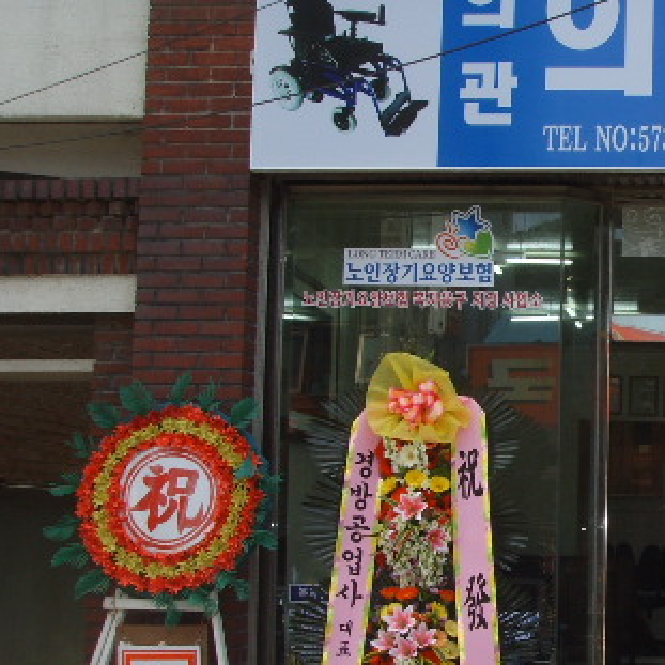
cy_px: 428
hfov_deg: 23.2
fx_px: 1543
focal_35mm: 71
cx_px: 676
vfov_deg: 24.2
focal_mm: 6.6
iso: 50
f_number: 6.3
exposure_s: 1/180
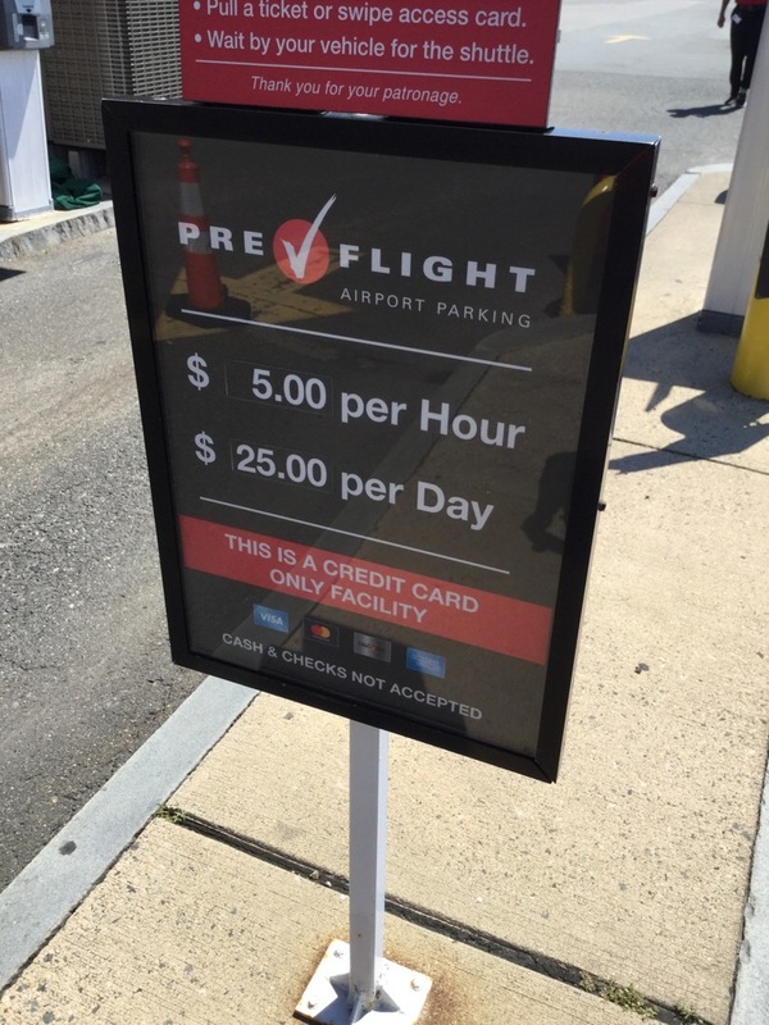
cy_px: 512
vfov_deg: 58.4
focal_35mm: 31
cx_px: 384
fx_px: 918
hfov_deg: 45.4
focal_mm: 3.3
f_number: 2.4
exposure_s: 1/1006
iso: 25
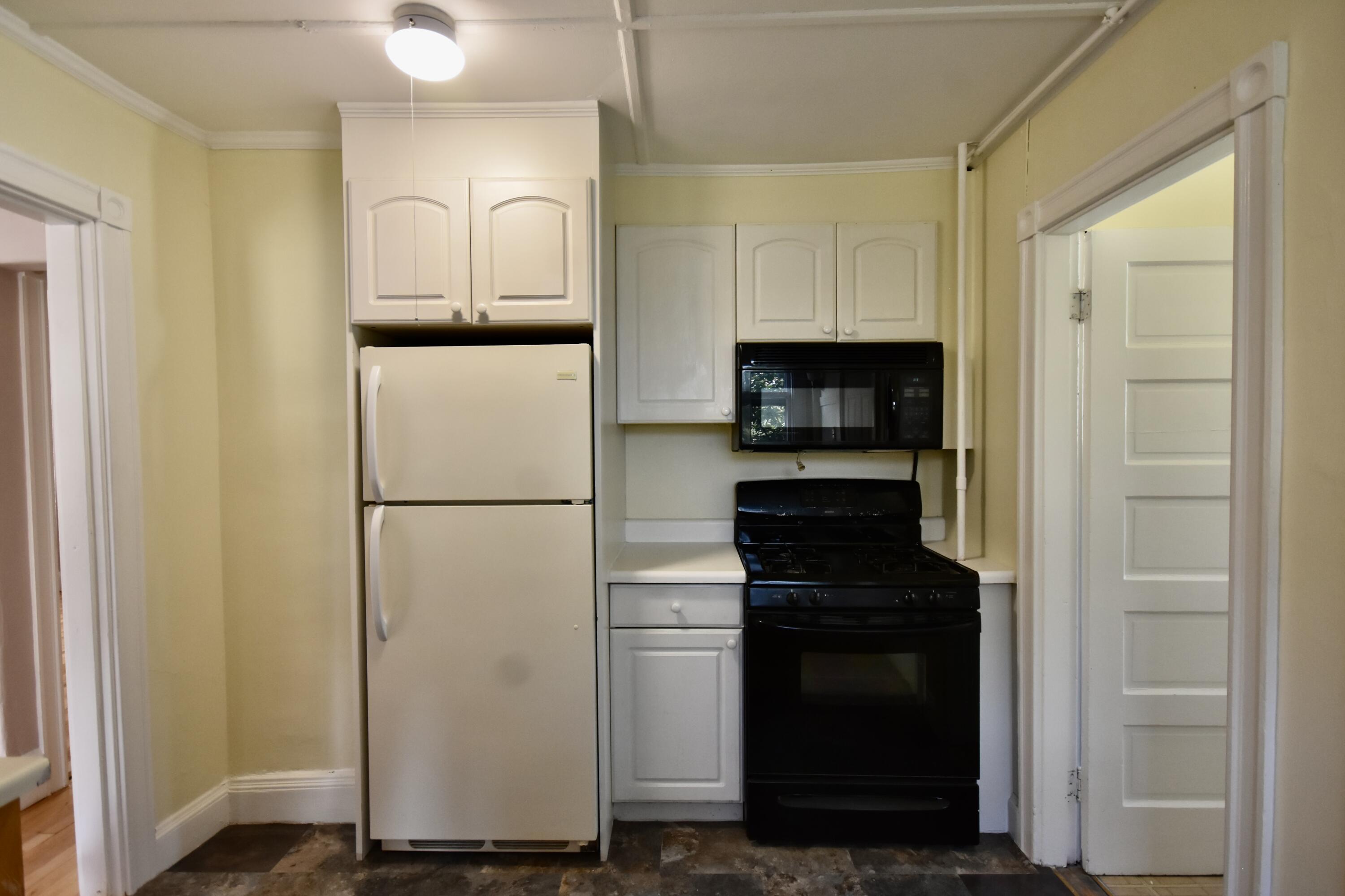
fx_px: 644
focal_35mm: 17
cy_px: 448
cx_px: 672
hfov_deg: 92.5
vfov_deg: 69.6
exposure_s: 1/100
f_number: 5
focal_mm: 11.5
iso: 800
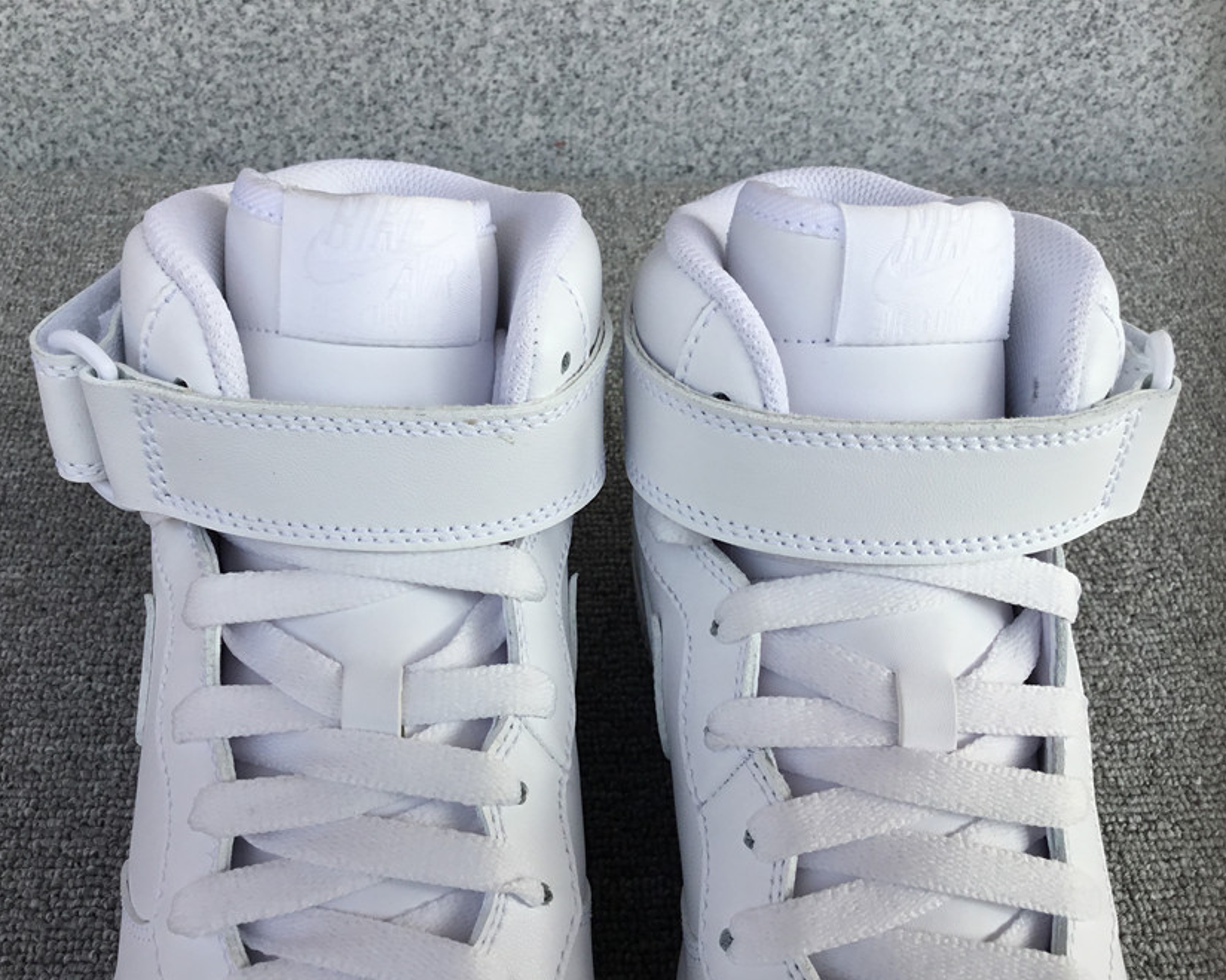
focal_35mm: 33
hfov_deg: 54.2
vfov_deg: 44.5
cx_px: 583
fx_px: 1197
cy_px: 498
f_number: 2.4
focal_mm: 3.3
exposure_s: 1/679
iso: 25
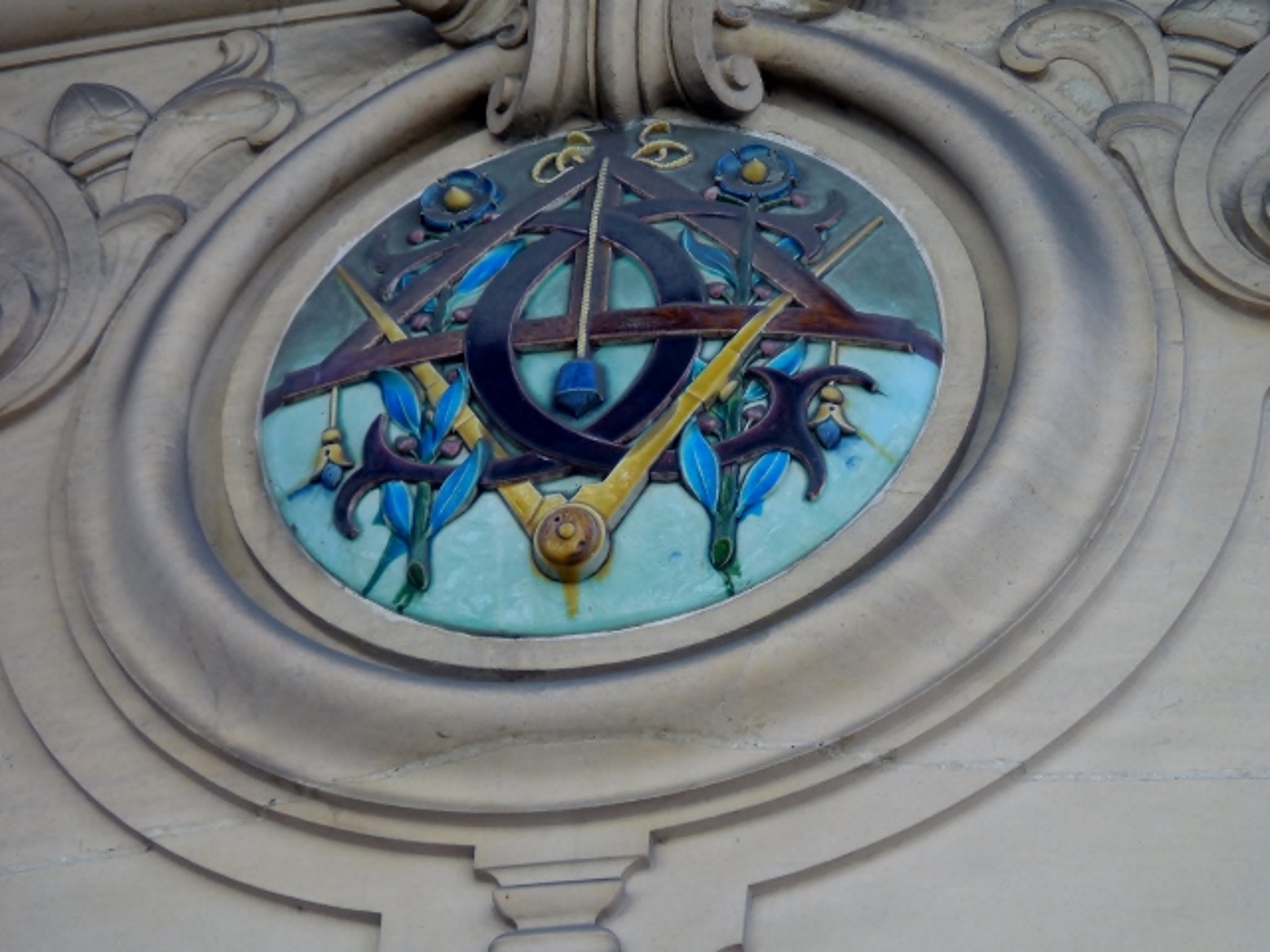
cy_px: 476
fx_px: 11006
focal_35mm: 300
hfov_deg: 6.6
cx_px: 635
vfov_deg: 5.0
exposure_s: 1/60
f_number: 6.3
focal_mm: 54
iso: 125
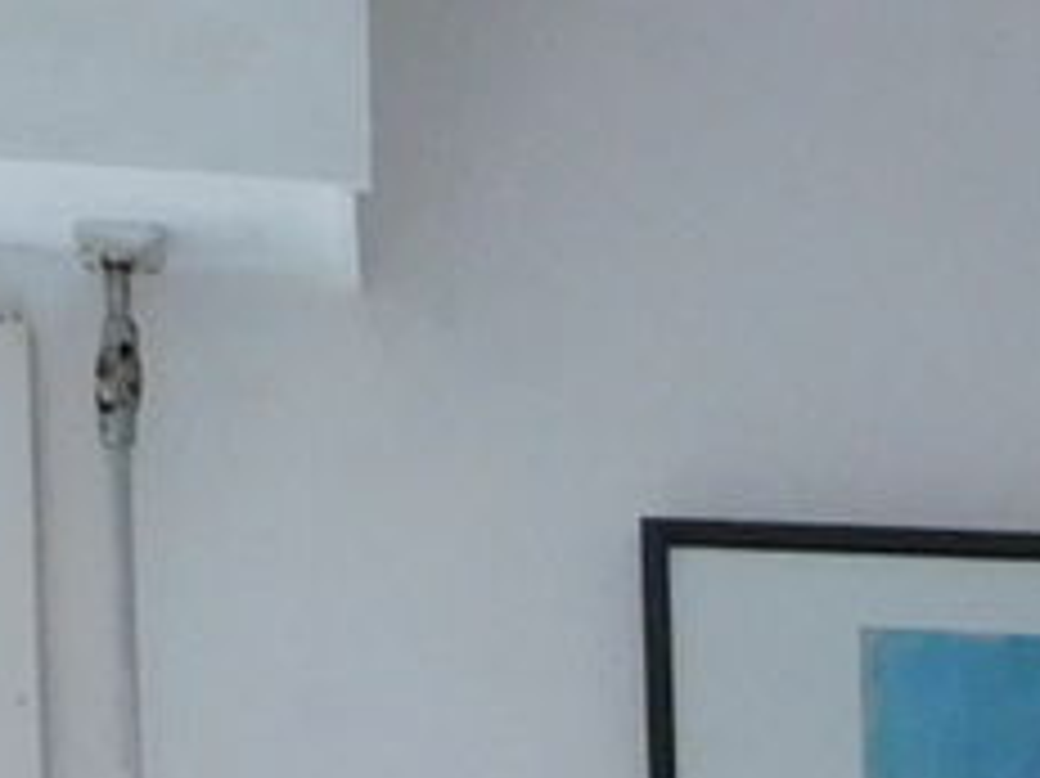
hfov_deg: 10.8
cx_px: 1787
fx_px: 5195
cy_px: 2577
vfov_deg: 7.3
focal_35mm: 173
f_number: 3.4
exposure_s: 1/30
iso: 200
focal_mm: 4.5
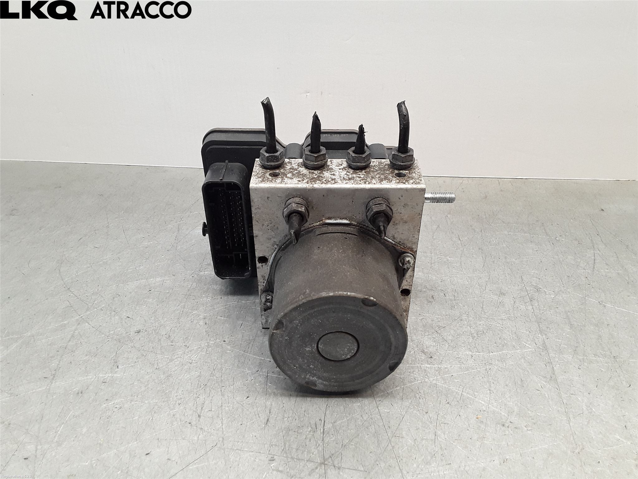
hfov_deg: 63.4
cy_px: 240
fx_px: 516
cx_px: 319
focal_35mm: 28
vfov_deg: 49.7
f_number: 1.9
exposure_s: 1/50
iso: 50
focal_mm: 2.91
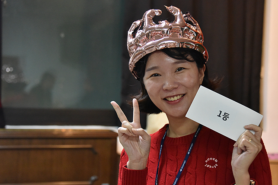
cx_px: 170
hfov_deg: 21.0
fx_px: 749
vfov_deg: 14.1
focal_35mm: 97
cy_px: 95
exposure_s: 1/125
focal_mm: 78
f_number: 5
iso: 4000
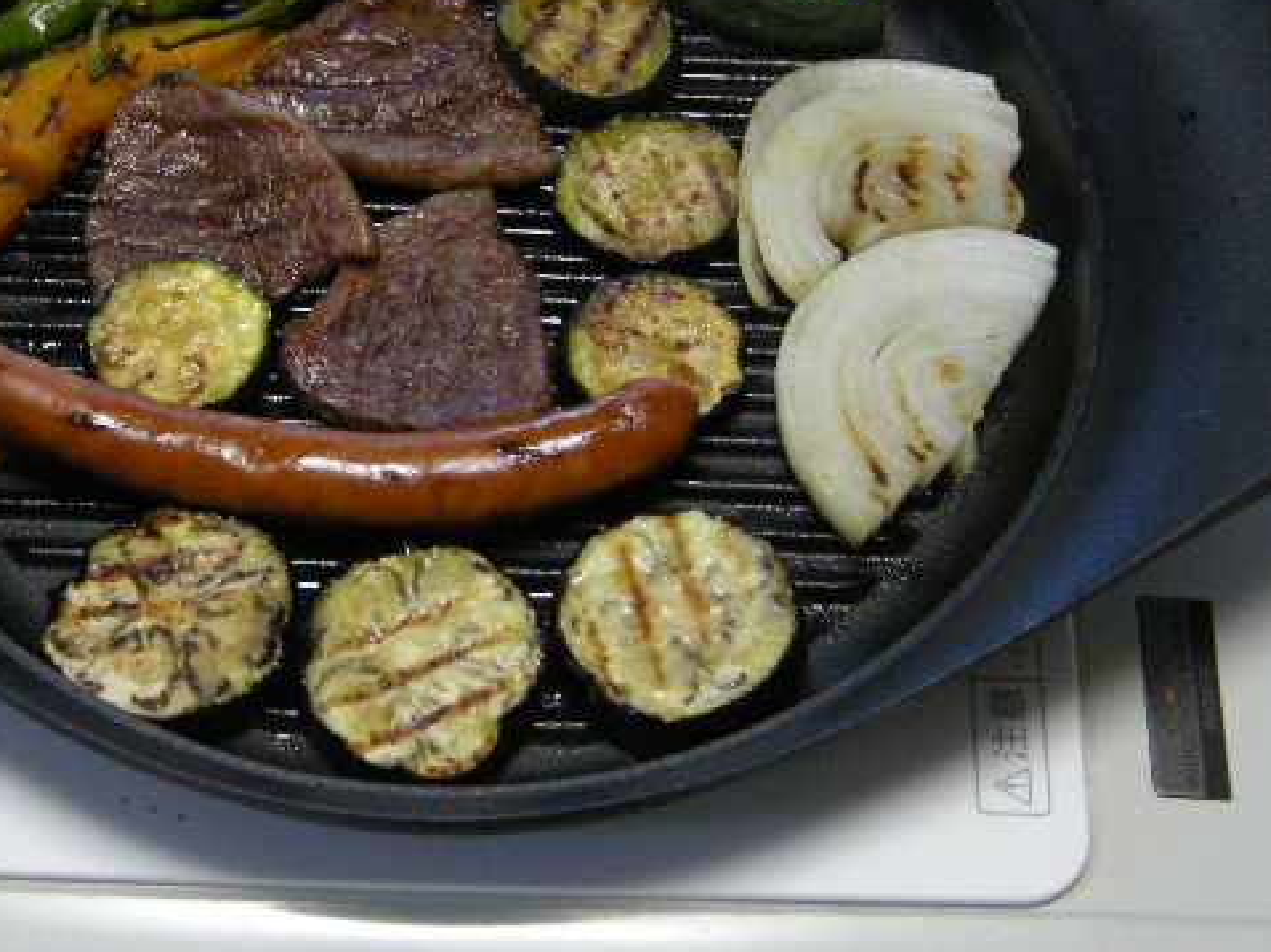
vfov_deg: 19.6
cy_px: 473
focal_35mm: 75
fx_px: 2752
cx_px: 497
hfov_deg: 25.9
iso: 308
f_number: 2.7
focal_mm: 7.5
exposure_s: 1/53.5
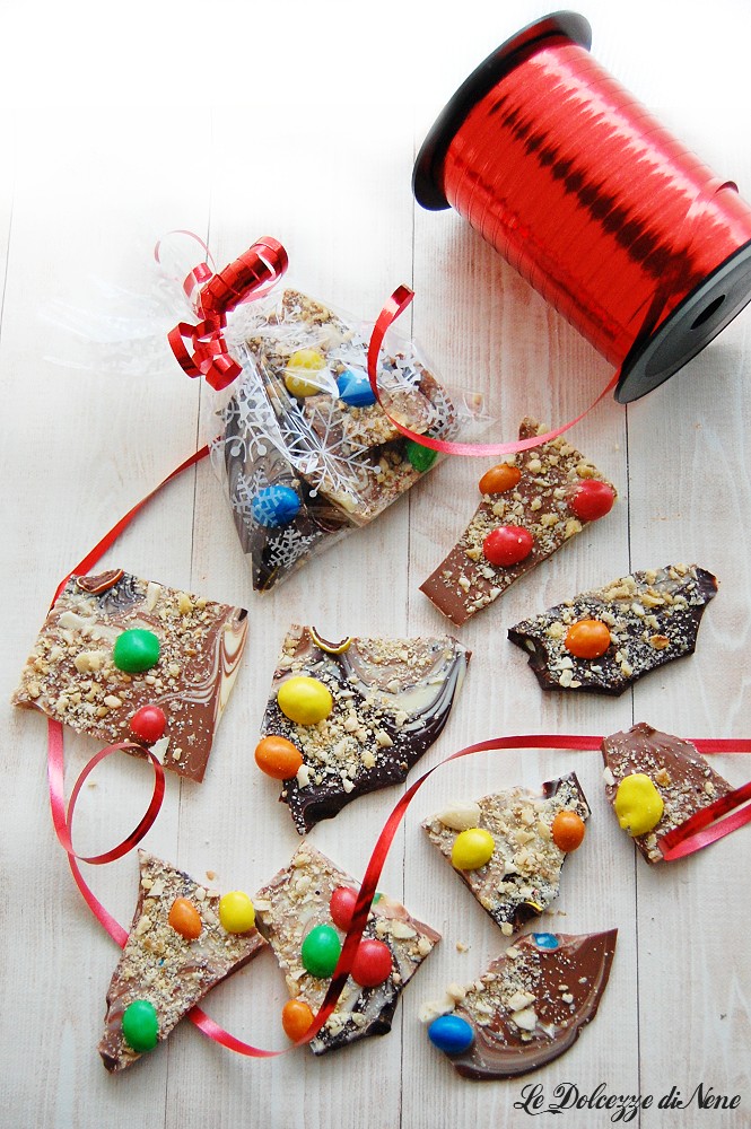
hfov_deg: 34.2
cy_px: 564
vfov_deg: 49.6
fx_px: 1222
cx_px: 376
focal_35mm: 39
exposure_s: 1/60
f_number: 4
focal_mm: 26
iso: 800
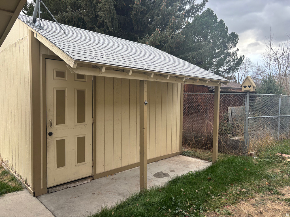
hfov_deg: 67.3
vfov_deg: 53.1
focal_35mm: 26
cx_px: 145
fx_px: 218
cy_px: 108
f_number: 1.6
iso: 125
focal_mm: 5.96
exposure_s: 1/83
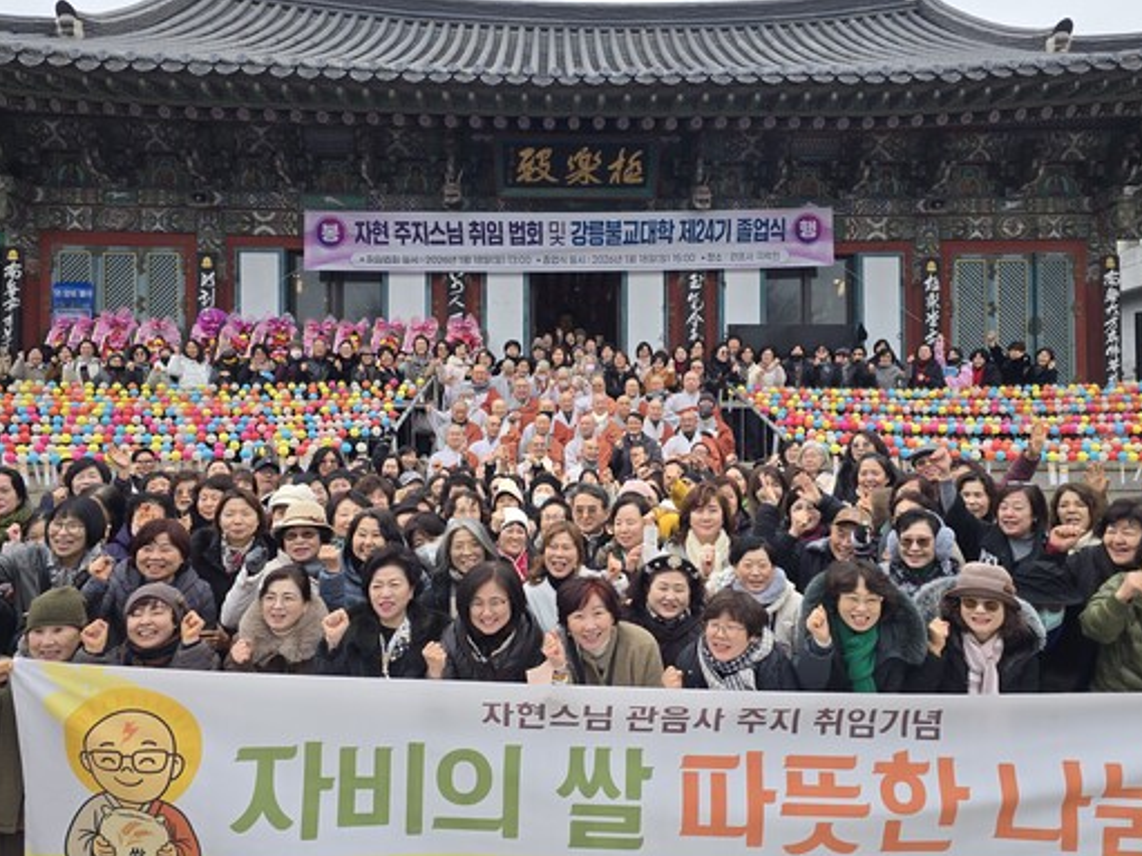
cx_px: 594
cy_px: 449
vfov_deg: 51.3
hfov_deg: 65.3
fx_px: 891
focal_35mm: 27
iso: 16
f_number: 1.7
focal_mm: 6.3
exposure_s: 1/180
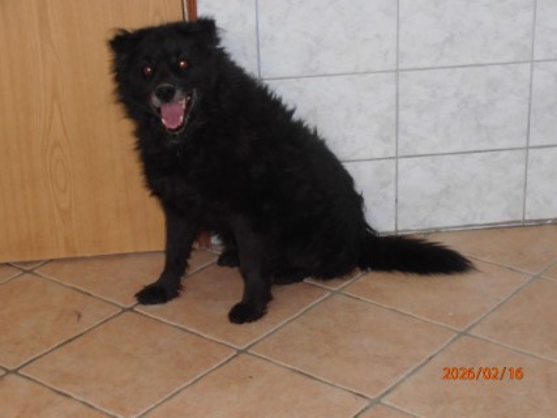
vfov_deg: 16.8
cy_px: 209
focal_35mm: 88
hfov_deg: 22.3
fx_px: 1416
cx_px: 278
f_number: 5.1
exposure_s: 1/60
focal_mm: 15.51
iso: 320
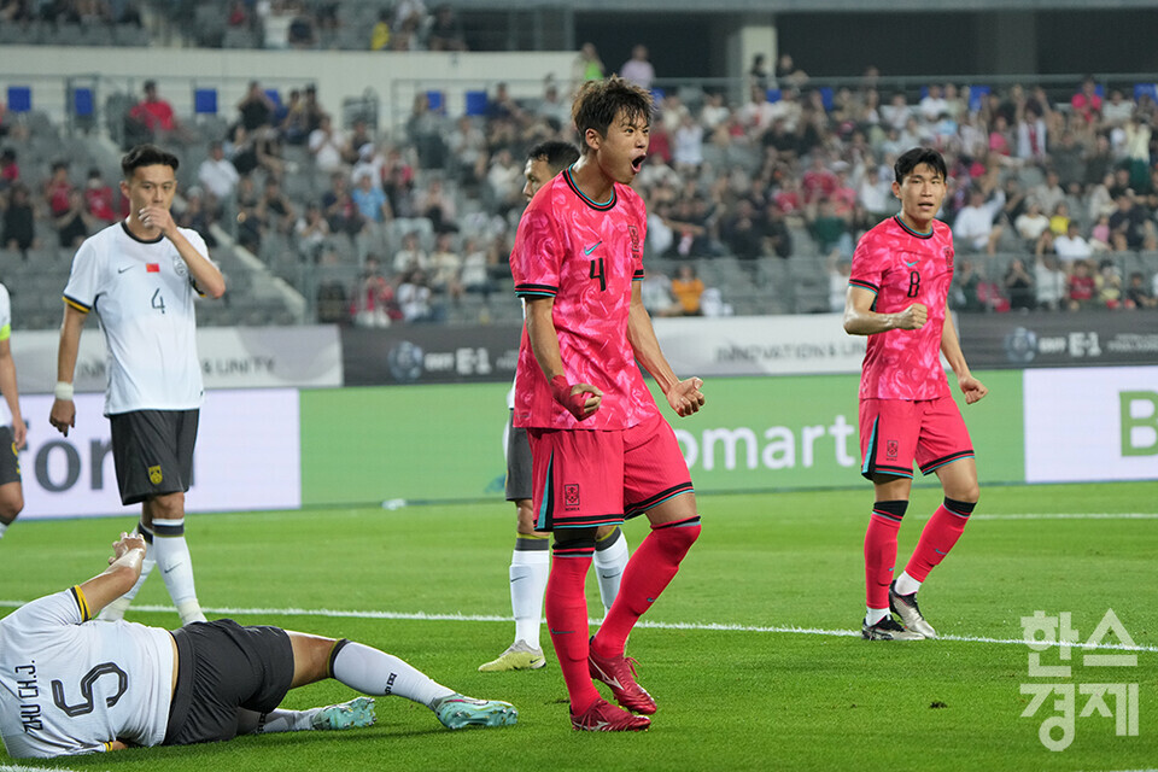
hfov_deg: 10.3
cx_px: 579
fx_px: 6433
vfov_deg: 6.9
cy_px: 386
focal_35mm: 200
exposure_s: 1/500
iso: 3200
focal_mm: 200
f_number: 5.6
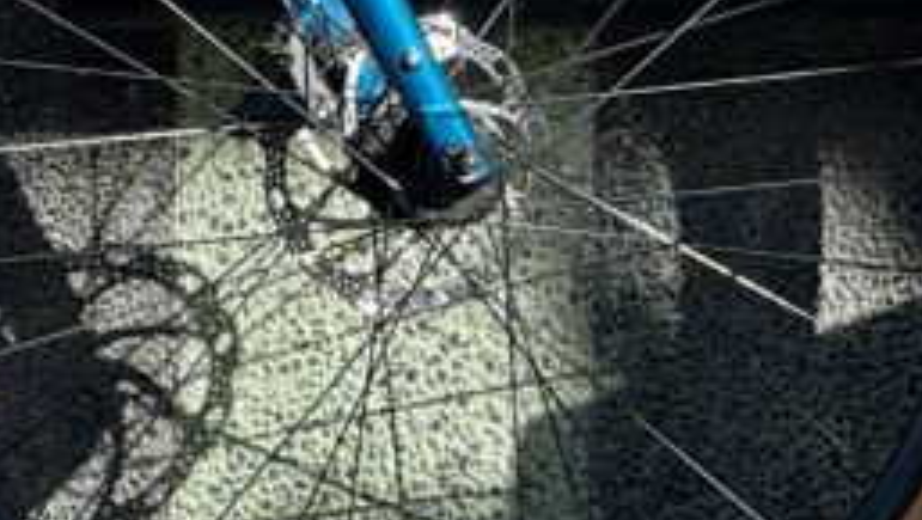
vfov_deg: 2.3
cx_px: -560
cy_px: 75
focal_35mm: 521
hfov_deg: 4.1
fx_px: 12747
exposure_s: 1/470
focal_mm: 15.66
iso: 50
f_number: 2.8
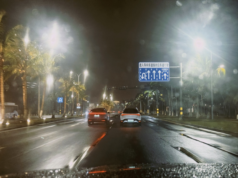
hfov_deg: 39.7
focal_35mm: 48
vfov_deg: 30.3
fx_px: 330
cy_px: 89
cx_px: 119
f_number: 1.78
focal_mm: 6.76
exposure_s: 1/50
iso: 160
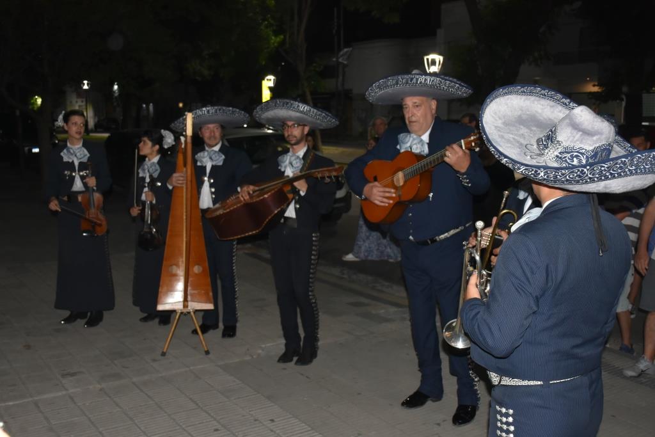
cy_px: 218
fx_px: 710
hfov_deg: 49.5
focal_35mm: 39
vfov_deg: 34.2
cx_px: 328
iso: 1250
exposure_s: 1/60
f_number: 5.6
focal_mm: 26
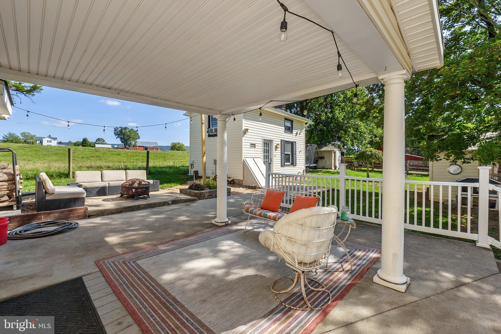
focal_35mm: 15
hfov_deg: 100.4
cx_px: 250
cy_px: 167
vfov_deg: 77.3
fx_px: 209
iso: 800
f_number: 7.1
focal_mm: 10
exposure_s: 1/1600
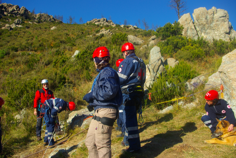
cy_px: 79
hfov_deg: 59.4
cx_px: 118
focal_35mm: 32
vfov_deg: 41.8
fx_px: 207
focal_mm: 21
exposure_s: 1/180
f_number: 6.7
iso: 100
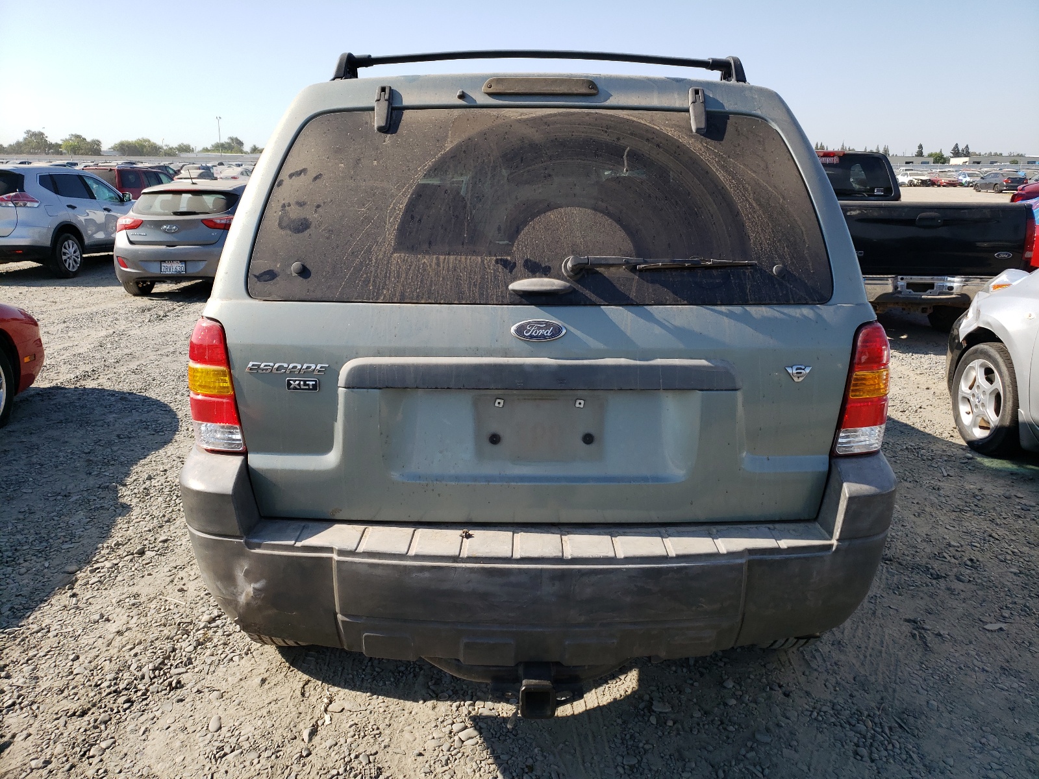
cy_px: 390
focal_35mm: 26
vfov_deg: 53.1
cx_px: 520
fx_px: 780
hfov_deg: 67.3
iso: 50
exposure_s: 1/2000
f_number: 1.5
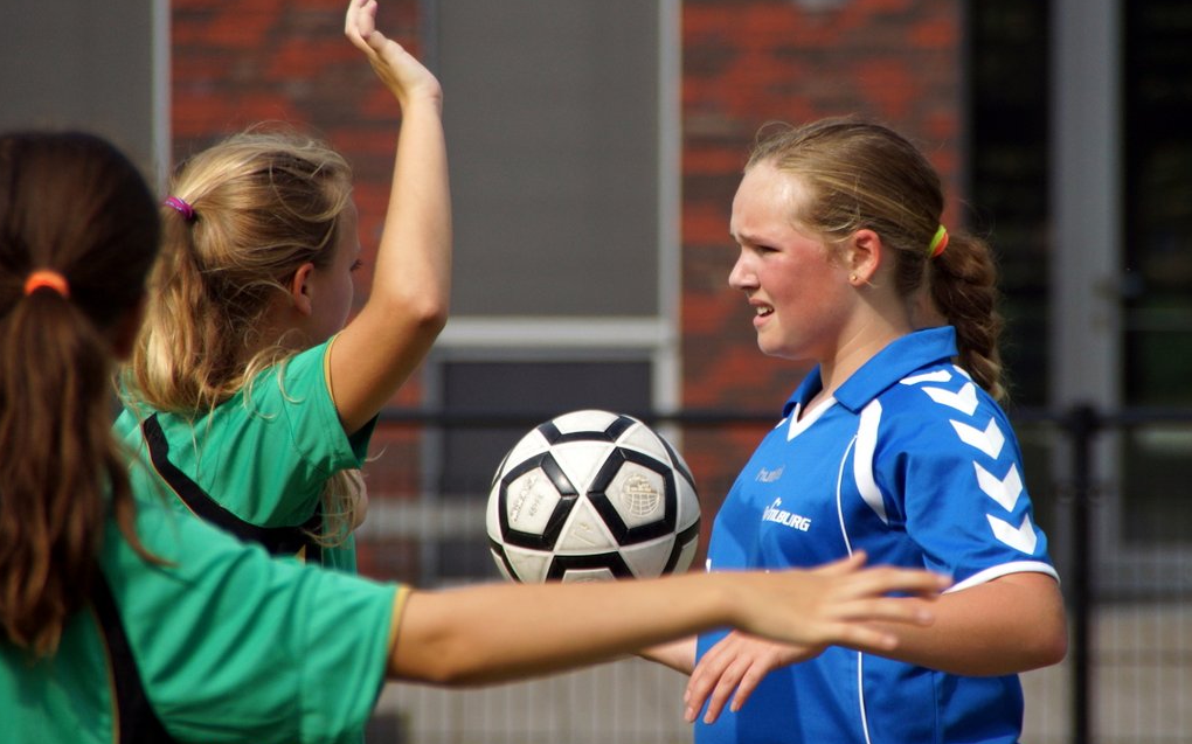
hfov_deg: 5.5
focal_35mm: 384
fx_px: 12472
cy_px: 370
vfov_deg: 3.4
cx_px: 595
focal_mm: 250
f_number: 6.3
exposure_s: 1/2000
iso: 400
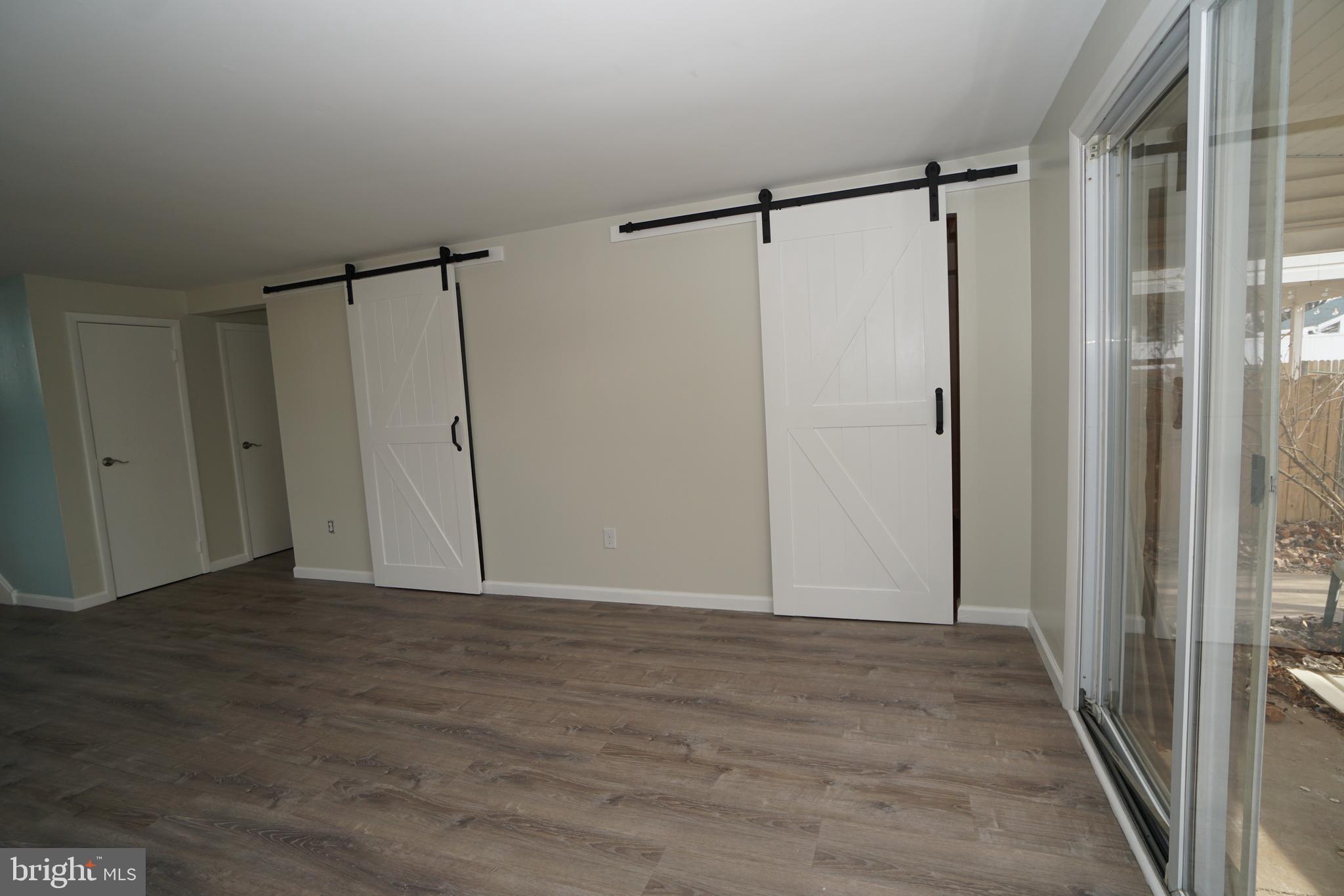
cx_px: 672
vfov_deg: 72.0
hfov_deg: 95.0
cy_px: 448
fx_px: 616
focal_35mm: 16
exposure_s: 1/160
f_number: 4
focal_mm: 11
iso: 200
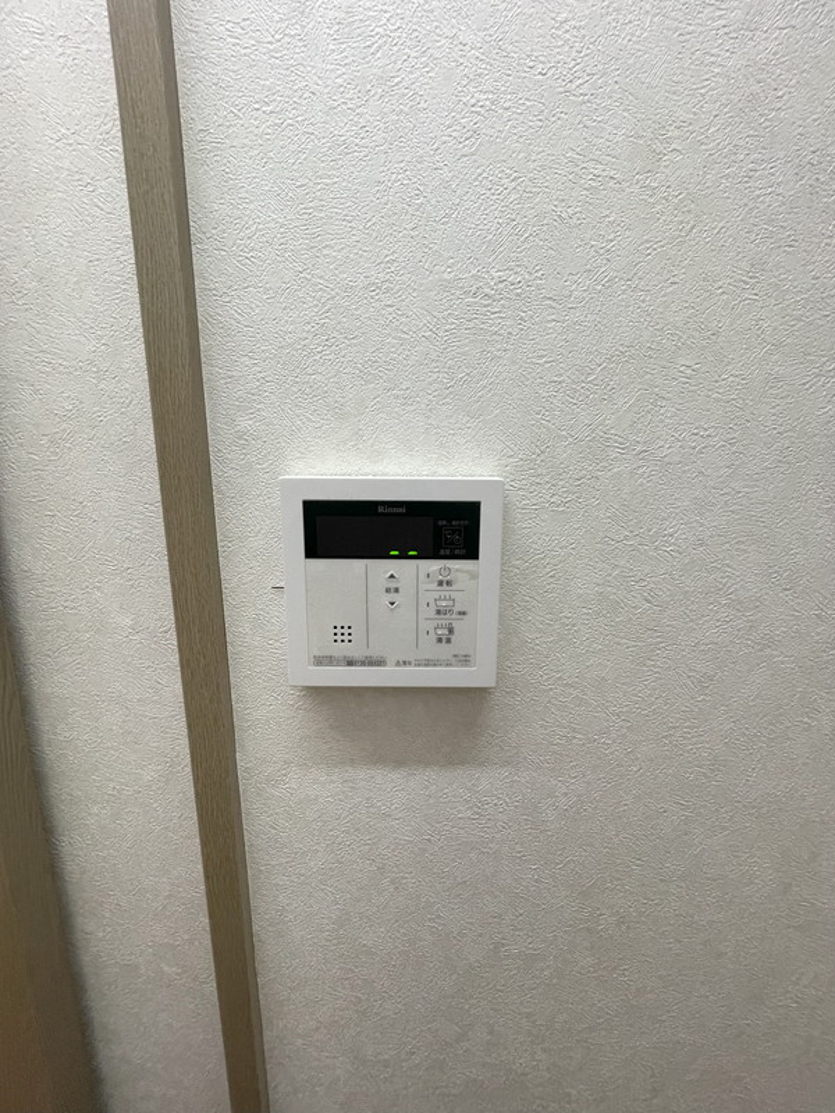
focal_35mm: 14
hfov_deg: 85.7
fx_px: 450
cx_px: 418
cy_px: 556
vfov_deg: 102.1
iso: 200
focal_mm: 1.55
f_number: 2.4
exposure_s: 1/100
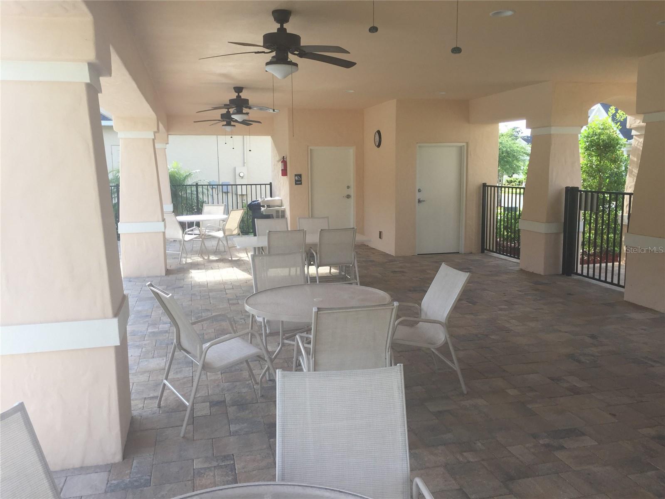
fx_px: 557
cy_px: 250
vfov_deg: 48.2
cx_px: 332
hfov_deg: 61.7
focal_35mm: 29
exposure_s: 1/255
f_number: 2.2
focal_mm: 4.15
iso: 32
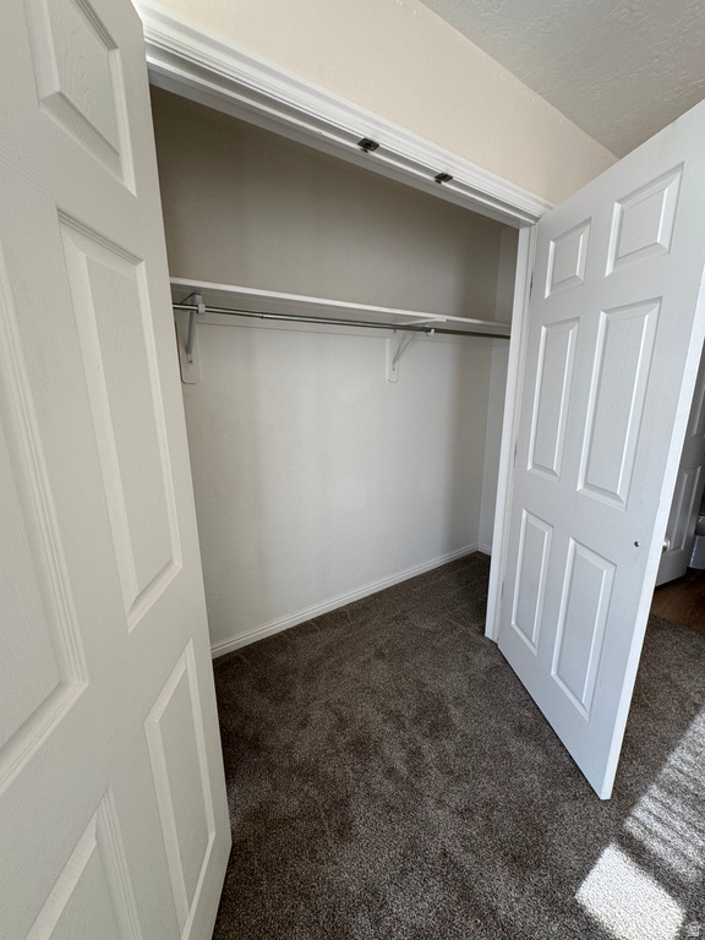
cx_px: 352
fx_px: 380
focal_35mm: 14
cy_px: 470
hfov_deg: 85.7
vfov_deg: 102.1
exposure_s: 1/99
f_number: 2.2
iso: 64
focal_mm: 2.22
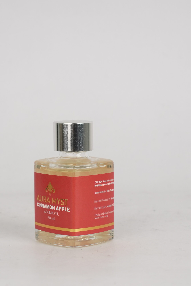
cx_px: 74
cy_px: 159
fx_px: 851
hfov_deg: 12.8
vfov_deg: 19.1
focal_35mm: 107
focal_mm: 56
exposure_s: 1/90
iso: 1250
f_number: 11
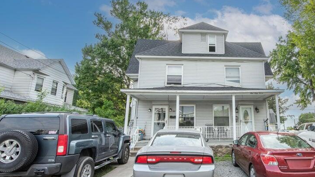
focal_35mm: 21
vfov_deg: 53.6
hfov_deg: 81.1
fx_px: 175
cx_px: 209
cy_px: 87
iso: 400
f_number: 8
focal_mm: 15
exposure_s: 1/250
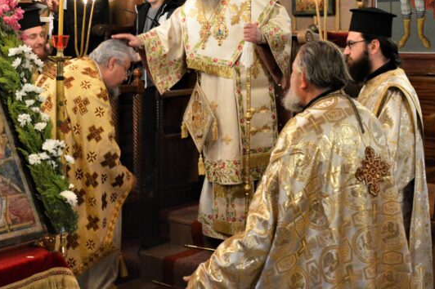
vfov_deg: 25.6
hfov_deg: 37.5
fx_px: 628
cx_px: 126
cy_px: 71
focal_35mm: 52
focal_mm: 18
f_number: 3.5
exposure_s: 1/100
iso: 3200
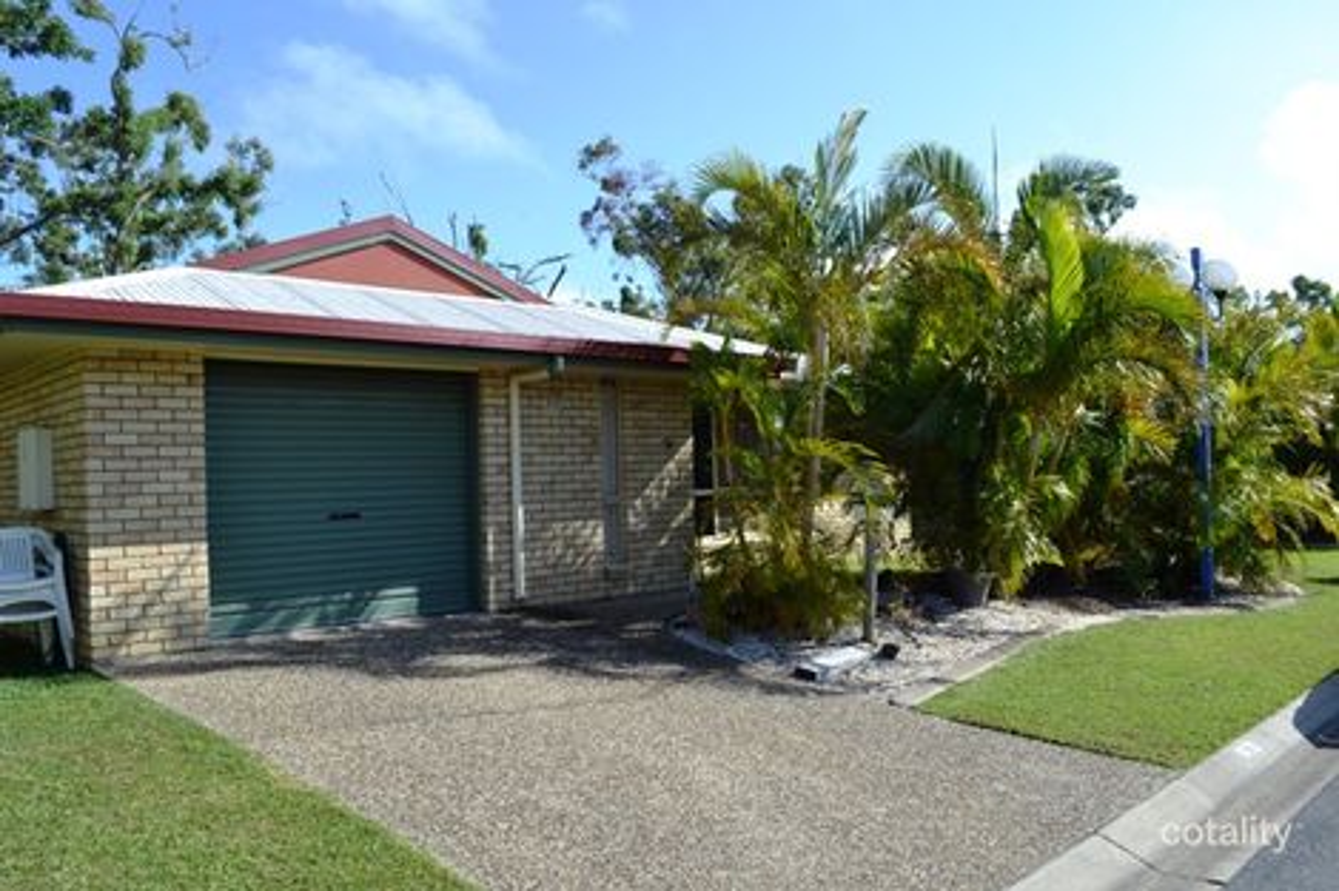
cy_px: 446
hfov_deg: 67.4
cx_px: 670
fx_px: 1004
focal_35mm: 27
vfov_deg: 47.9
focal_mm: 18
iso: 100
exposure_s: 1/200
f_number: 7.1
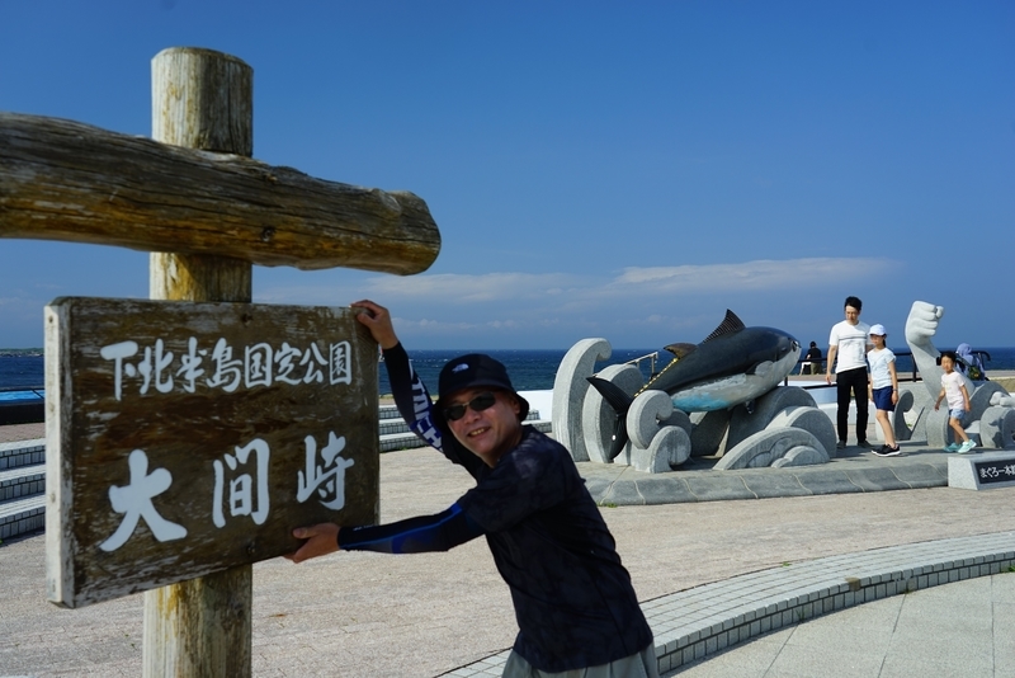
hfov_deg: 54.4
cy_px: 339
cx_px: 508
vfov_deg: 37.9
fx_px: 987
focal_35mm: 35
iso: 100
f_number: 6.7
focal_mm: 35
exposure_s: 1/200
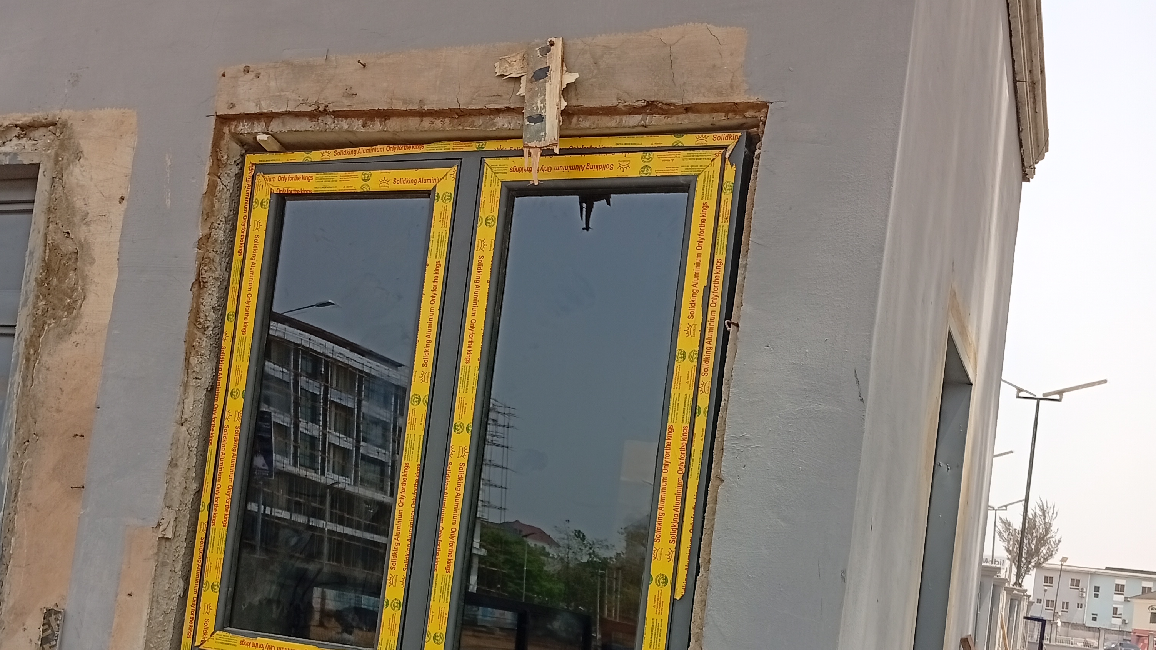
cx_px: 571
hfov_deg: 50.5
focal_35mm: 40
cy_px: 535
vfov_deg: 28.9
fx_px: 1226
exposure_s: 1/374
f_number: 1.8
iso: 50
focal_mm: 3.98
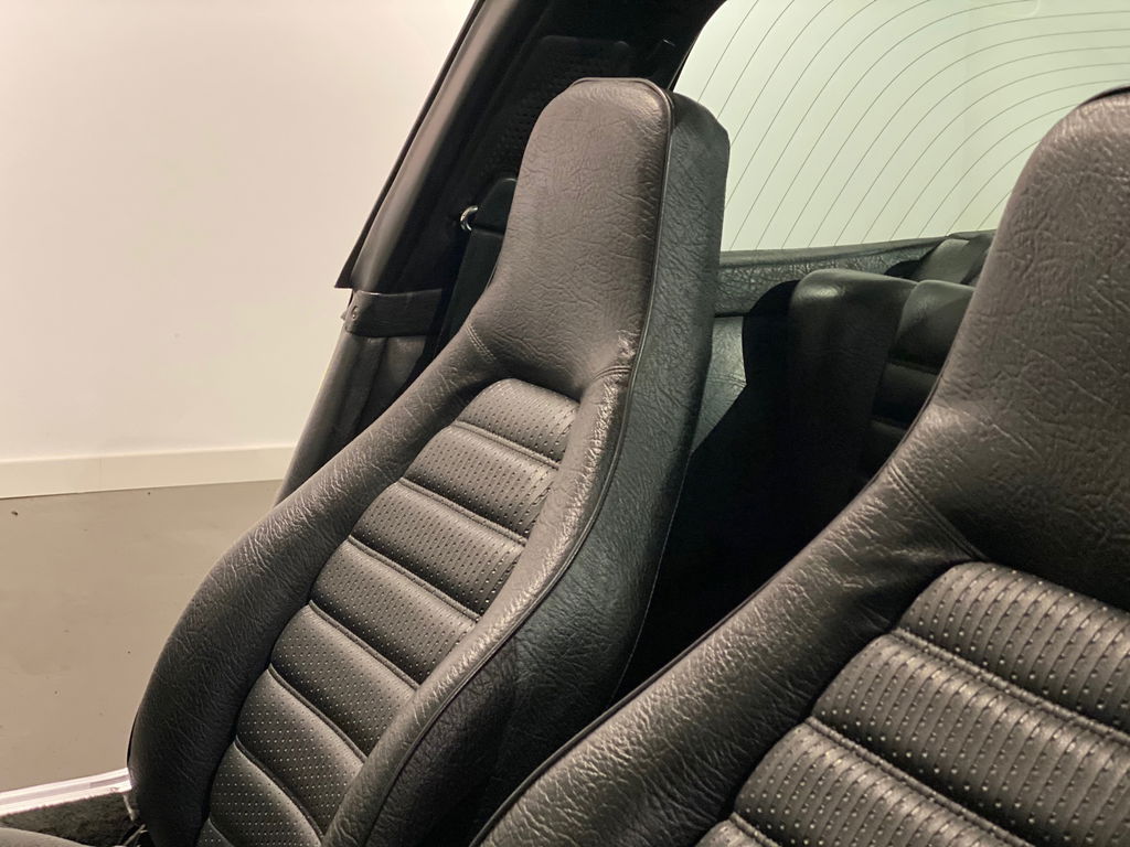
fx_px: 1697
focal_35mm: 52
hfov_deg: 36.8
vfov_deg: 28.0
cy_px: 424
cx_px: 565
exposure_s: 1/27
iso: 400
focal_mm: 6
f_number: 2
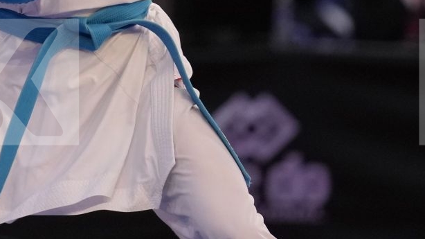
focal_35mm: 922
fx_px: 10388
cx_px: 15
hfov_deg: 2.3
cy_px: -164
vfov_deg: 1.3
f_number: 2.8
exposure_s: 1/1000
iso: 1600
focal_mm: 200
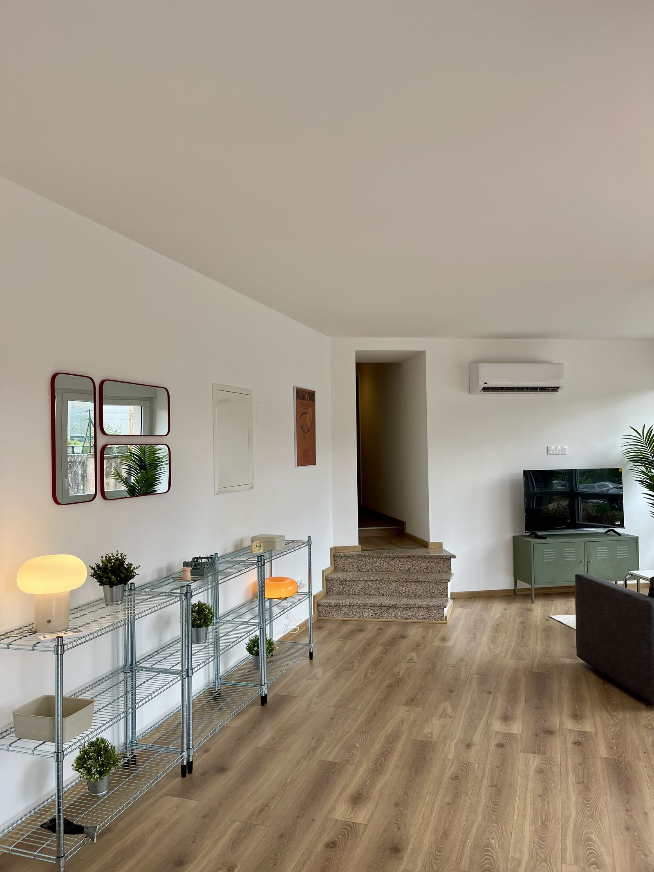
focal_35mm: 26
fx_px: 655
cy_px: 436
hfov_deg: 53.1
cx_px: 327
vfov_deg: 67.3
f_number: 1.6
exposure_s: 1/136
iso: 32
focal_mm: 5.1
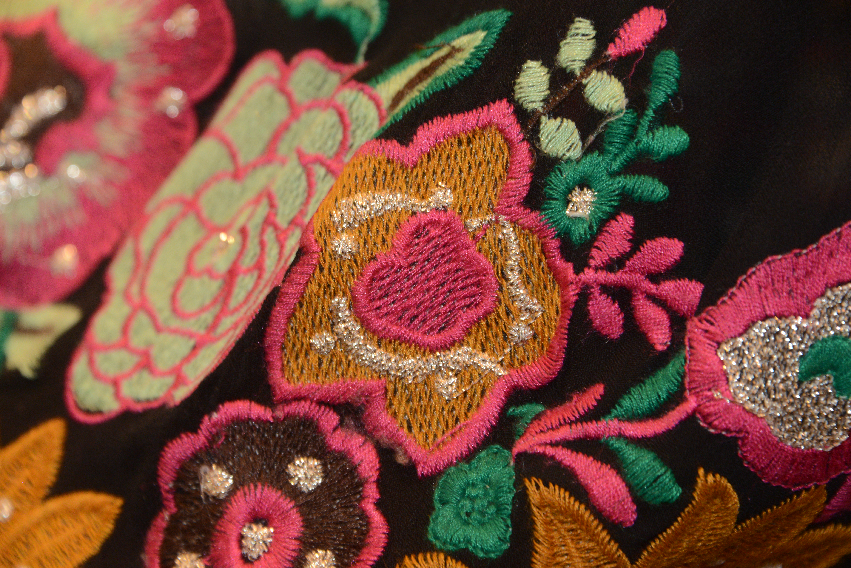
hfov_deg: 9.8
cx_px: 426
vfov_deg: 6.5
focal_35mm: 210
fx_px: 4965
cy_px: 284
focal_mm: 210
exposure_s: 1/30
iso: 1600
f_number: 7.1
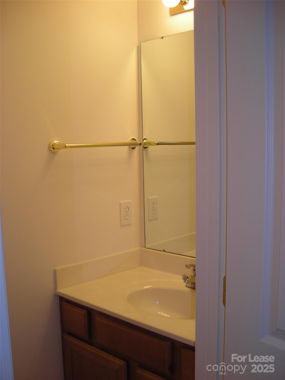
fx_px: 417
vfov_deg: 49.0
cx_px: 142
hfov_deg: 37.7
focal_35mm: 38
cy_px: 190
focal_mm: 6.3
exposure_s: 1/30
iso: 50
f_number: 3.2
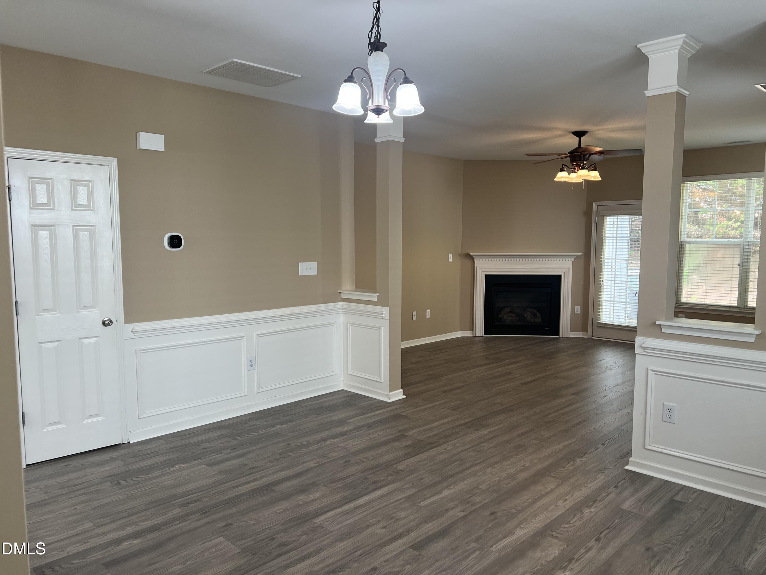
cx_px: 383
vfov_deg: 53.1
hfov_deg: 67.3
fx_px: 575
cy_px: 288
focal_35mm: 26
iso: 125
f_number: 1.5
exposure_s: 1/120
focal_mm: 5.7
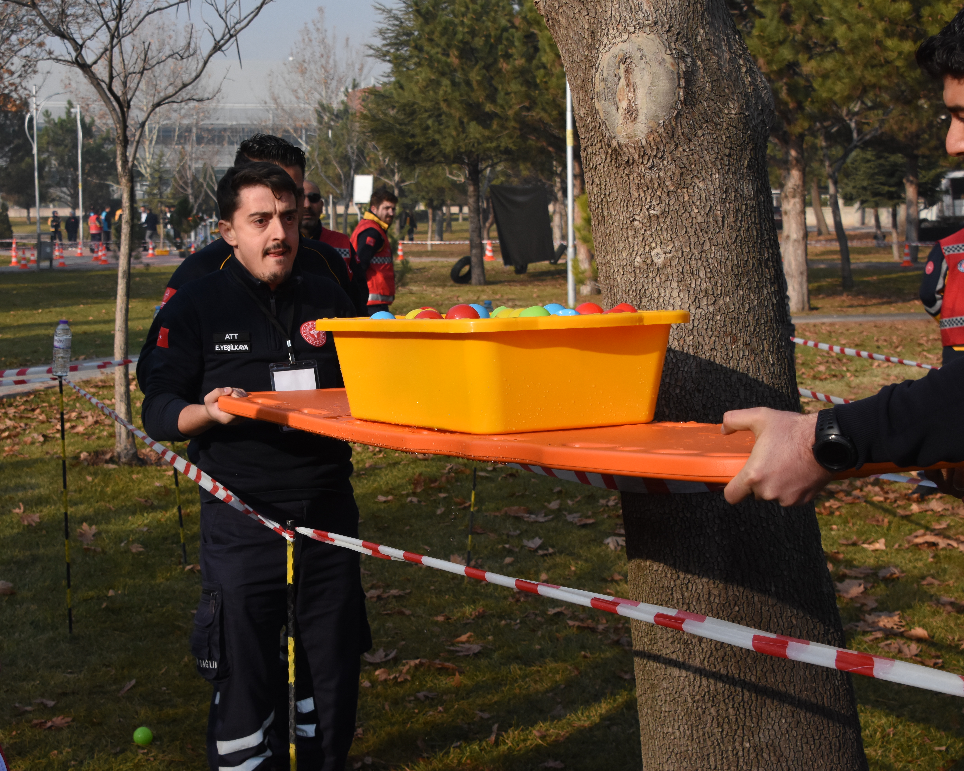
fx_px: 1569
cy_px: 387
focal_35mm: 55
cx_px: 381
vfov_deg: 27.6
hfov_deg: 34.0
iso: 800
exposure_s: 1/2000
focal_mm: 32
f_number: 6.3
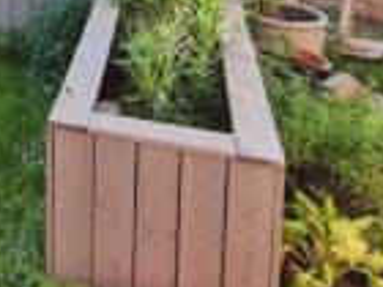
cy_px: -113
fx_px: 597
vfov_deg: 23.1
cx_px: -57
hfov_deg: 30.9
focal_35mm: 54
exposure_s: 1/1160
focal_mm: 2.2
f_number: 2.2
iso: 50
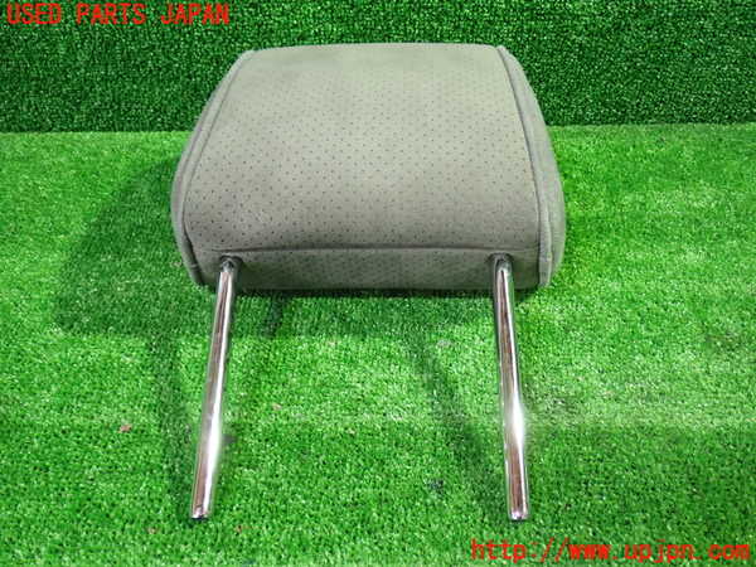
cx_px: 378
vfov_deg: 44.2
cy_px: 284
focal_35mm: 32
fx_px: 699
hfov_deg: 56.8
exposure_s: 1/25
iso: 800
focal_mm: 5.79
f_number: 2.4
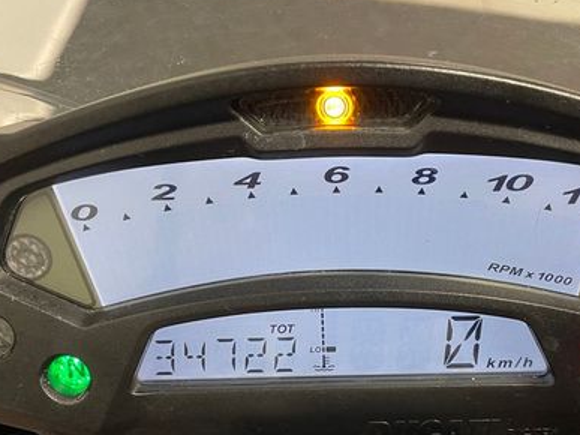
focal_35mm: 43
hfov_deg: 43.7
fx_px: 720
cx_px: 339
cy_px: 316
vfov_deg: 33.0
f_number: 1.6
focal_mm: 4.2
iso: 200
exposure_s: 1/50
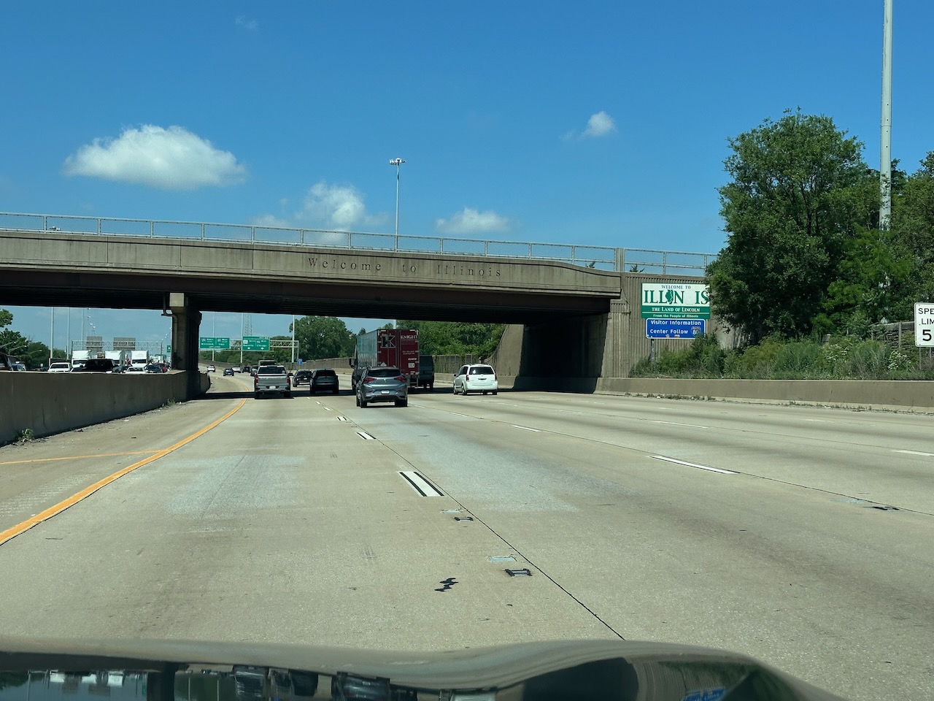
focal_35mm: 48
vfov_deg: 30.3
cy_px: 350
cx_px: 467
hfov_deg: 39.7
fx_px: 1295
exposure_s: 1/4016
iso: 64
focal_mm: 6.86
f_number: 1.78
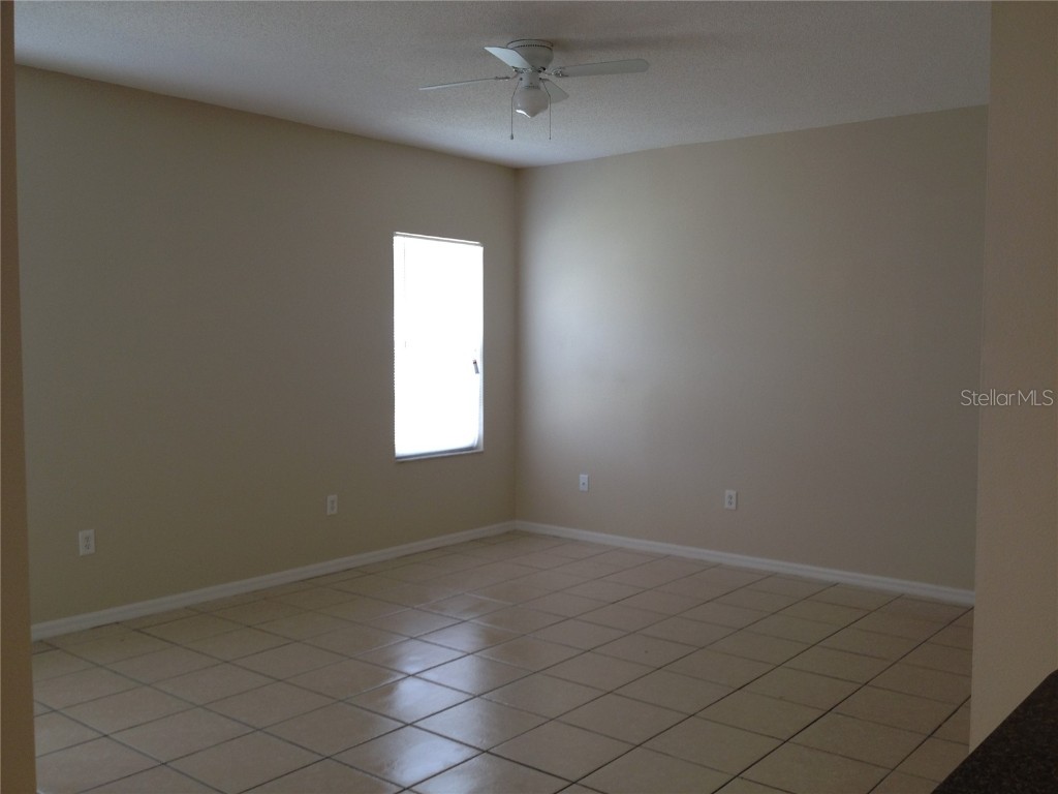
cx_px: 529
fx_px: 1070
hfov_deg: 52.6
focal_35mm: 35
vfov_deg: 40.7
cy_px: 397
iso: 50
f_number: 2.4
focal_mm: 4.28
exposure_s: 1/40
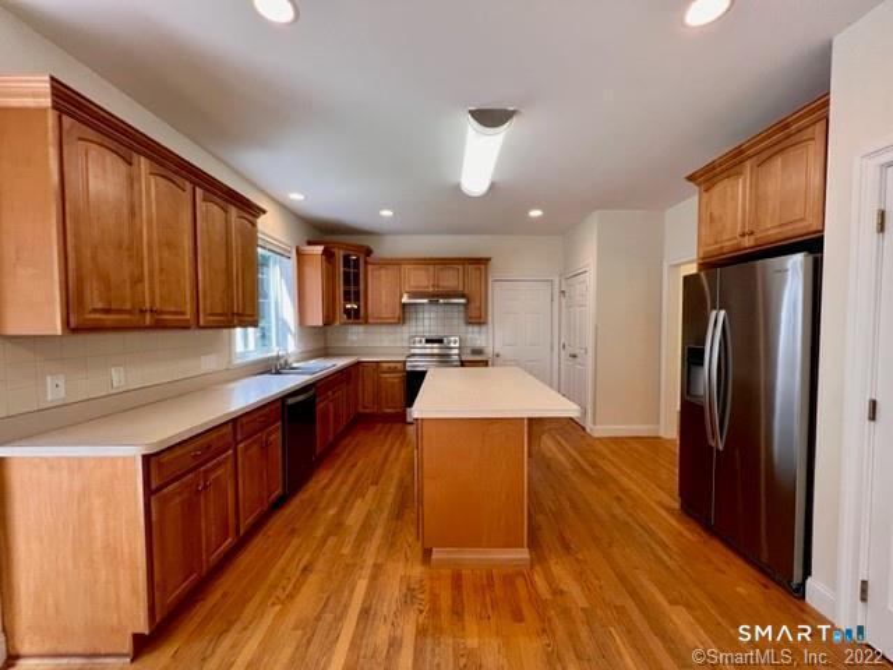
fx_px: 335
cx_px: 446
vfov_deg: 89.9
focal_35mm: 13
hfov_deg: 106.2
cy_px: 335
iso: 125
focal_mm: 1.57
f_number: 1.8
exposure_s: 1/120
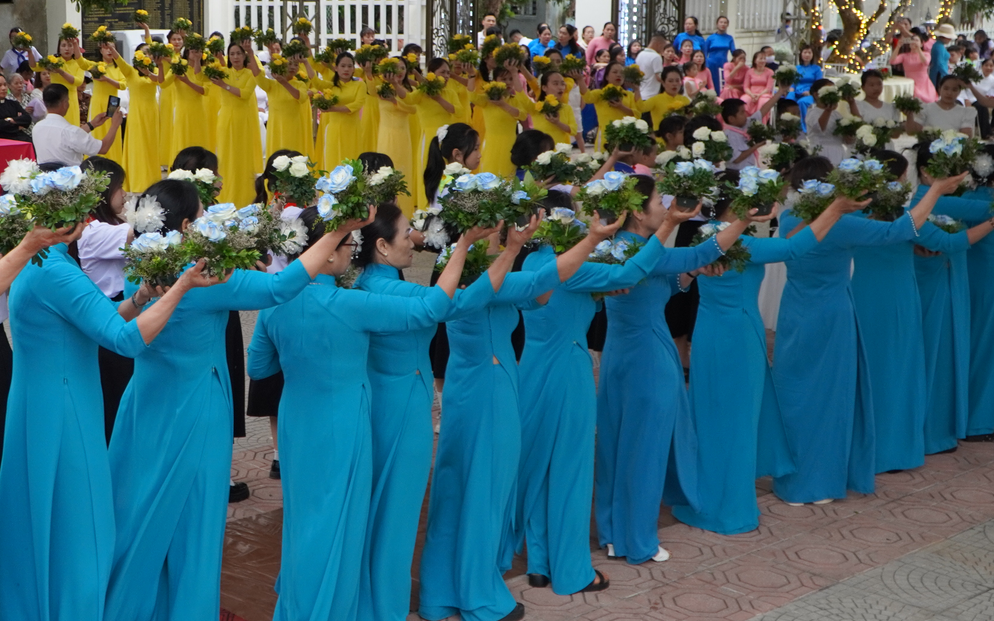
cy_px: 185
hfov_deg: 34.5
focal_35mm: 58
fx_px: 1569
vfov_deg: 22.3
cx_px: 264
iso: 400
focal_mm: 21
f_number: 4
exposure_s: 1/160
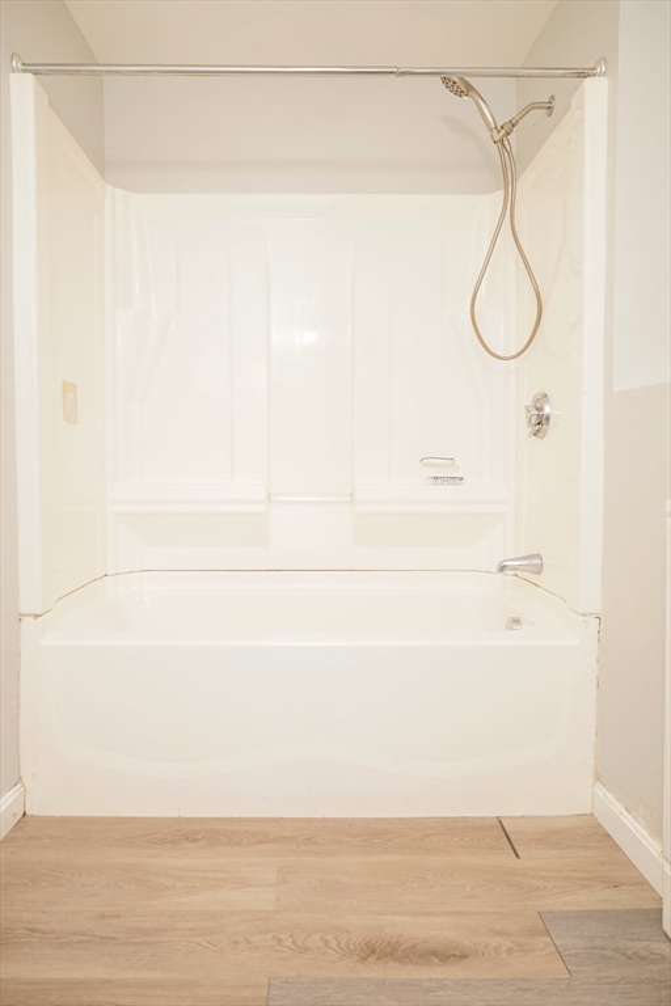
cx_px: 336
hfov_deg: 53.1
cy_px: 503
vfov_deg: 73.7
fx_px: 671
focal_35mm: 24
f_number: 2.8
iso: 200
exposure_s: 1/125
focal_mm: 24
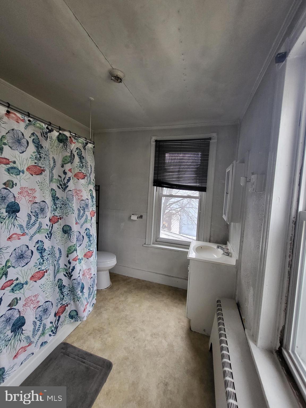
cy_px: 204
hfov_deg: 89.9
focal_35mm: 13
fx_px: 153
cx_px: 153
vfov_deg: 106.2
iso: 400
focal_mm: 1.74
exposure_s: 1/60
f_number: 2.2
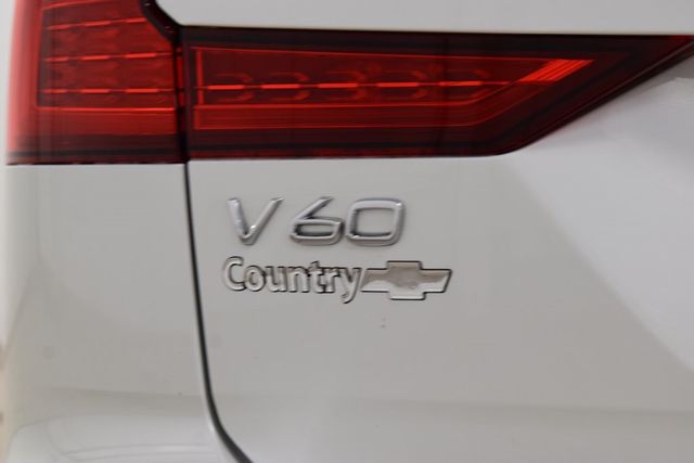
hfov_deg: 19.5
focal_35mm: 105
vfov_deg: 13.0
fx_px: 2024
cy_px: 232
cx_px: 347
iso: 1000
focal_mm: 70
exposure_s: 1/30
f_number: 7.1
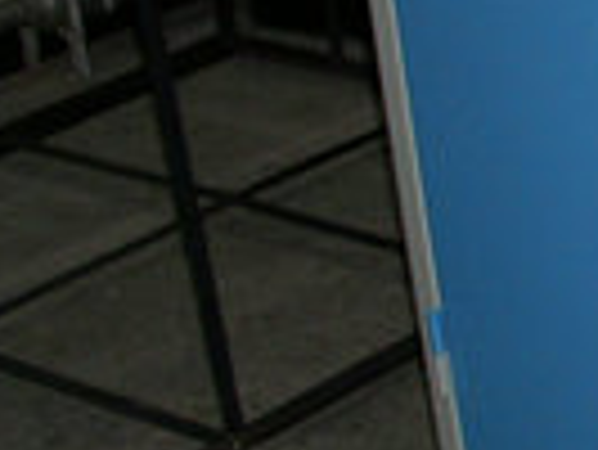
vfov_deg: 10.6
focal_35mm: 140
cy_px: 104
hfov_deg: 12.4
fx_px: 2421
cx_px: 1187
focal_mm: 6.2
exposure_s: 1/60
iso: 50
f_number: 2.8
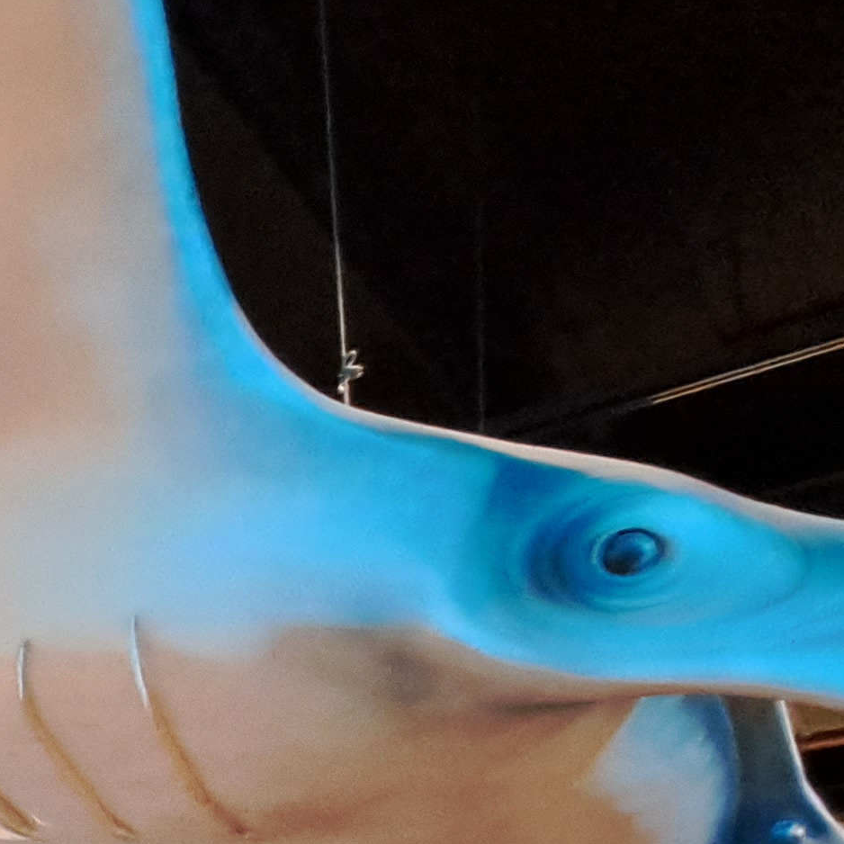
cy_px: 993
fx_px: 1352
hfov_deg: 20.5
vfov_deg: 30.0
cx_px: -765
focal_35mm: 49
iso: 500
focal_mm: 1.74
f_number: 2.2
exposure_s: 1/20
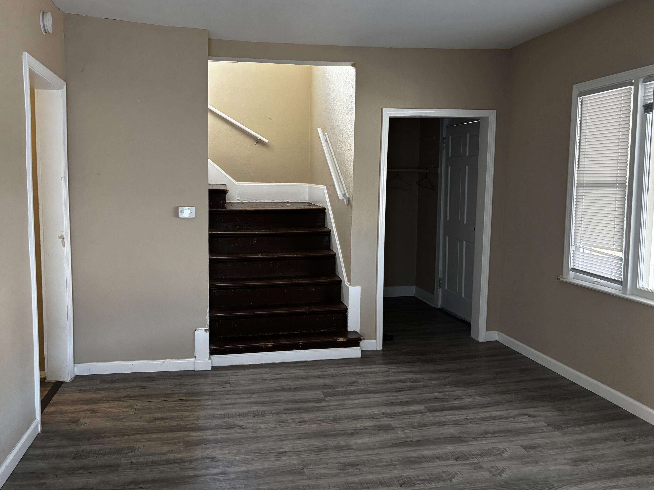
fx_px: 548
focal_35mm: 29
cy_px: 222
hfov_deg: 61.6
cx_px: 314
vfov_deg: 48.2
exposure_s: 1/60
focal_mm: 5.96
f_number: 1.6
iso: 320
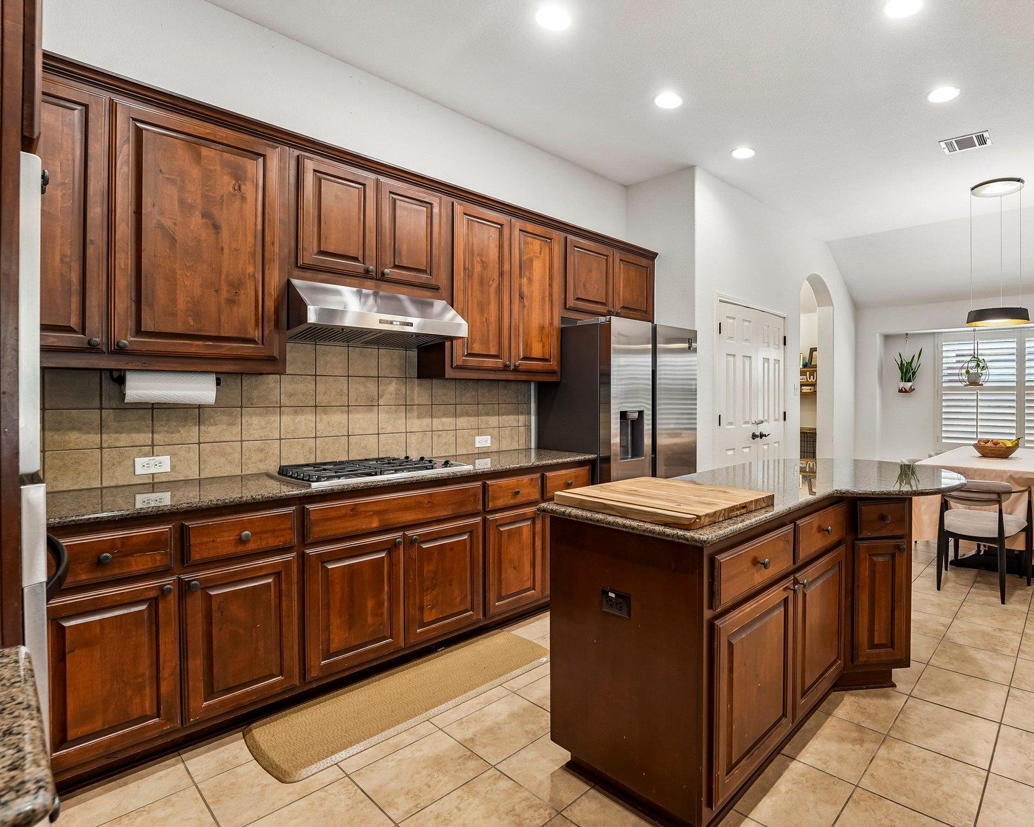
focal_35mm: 17
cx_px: 666
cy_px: 397
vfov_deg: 76.9
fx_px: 520
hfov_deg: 87.3
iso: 400
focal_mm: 14
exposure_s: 1/10
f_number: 8
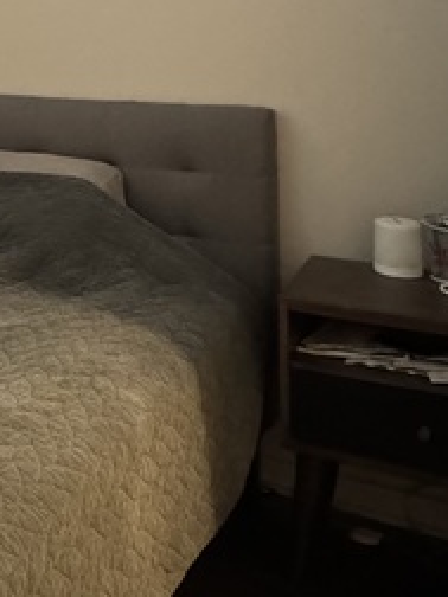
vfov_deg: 30.2
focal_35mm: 60
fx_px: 1035
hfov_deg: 19.5
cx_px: -311
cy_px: 19
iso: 1250
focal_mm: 2.22
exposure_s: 1/60
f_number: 2.2
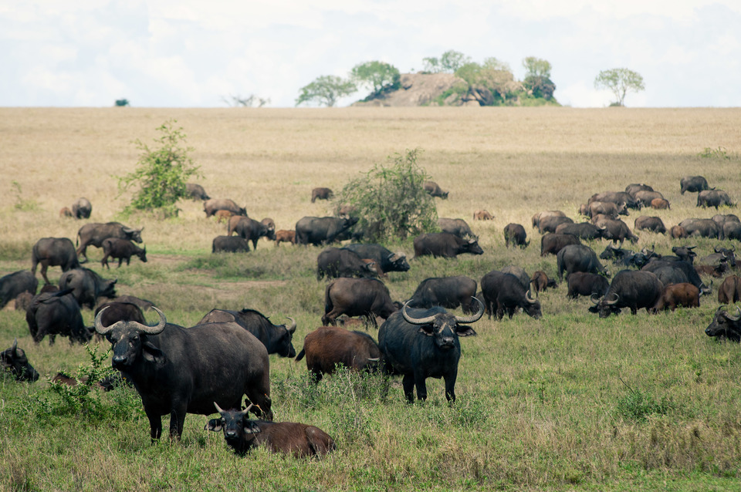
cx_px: 370
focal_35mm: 300
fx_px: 6169
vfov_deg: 4.6
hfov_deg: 6.9
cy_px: 246
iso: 200
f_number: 7.1
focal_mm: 200
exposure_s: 1/320
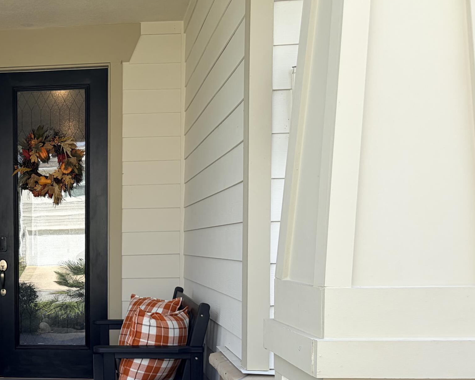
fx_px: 703
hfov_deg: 34.4
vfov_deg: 29.6
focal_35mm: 50
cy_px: 296
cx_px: 12
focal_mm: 5.96
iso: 50
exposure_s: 1/907
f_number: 1.6
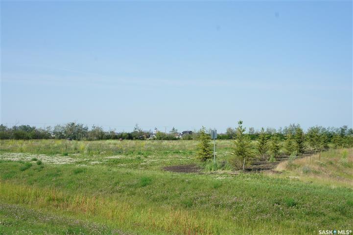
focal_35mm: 44
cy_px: 118
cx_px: 176
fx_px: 426
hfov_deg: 45.0
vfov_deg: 30.8
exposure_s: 1/200
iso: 200
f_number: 13
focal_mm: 29
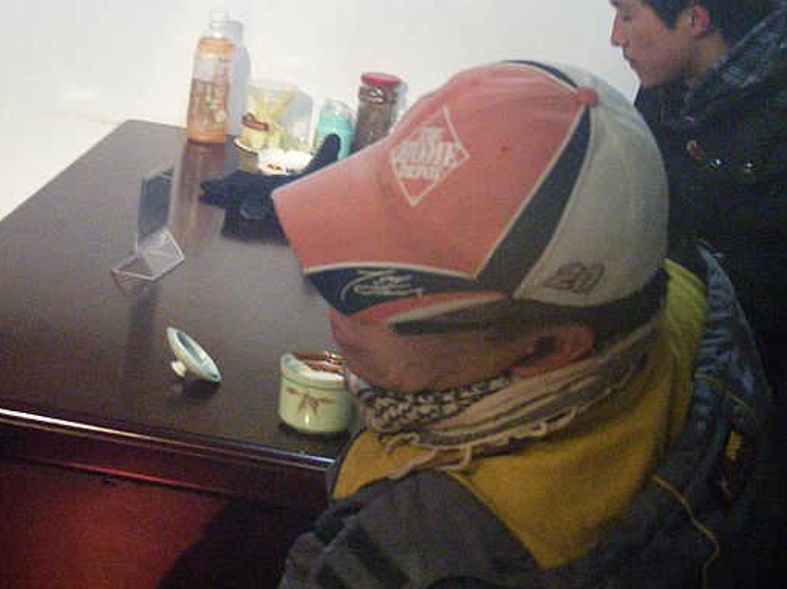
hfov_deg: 20.9
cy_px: 280
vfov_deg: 15.7
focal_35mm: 94
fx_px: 2136
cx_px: 377
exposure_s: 1/10.1
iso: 800
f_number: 3.5
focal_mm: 14.6
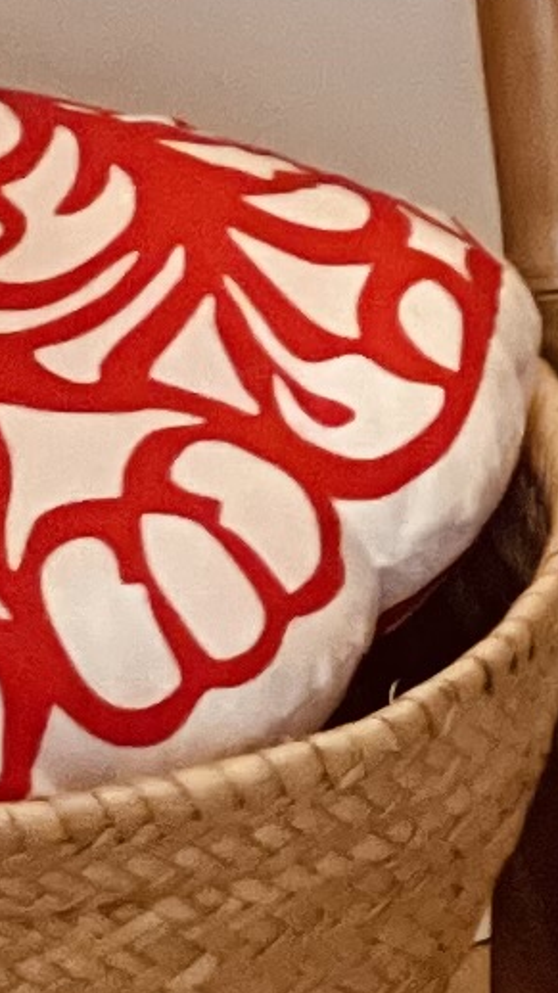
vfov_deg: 3.8
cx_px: 2449
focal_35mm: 543
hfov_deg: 2.2
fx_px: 14297
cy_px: -2697
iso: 200
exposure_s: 1/100
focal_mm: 7.5
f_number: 2.2
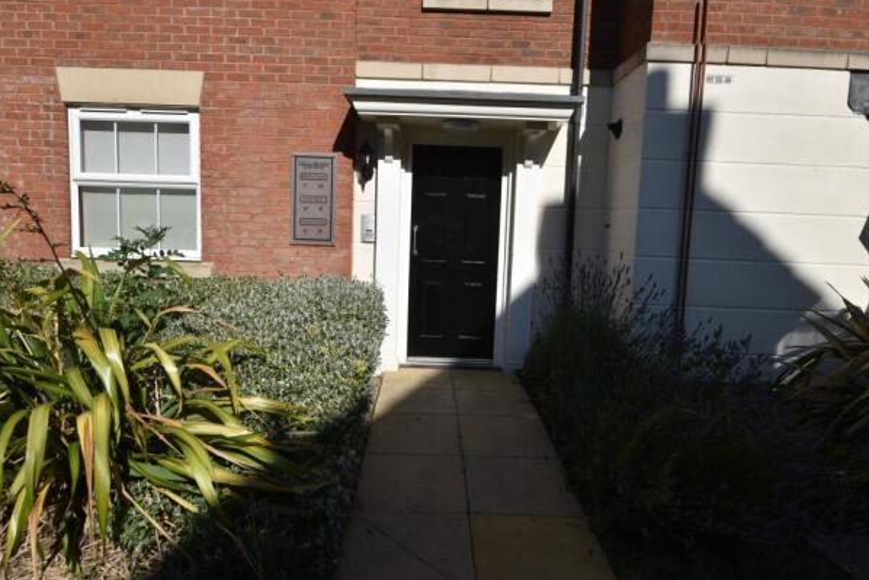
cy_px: 275
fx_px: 555
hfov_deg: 76.1
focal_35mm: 23
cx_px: 428
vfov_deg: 55.1
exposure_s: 1/320
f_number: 9
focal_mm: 14
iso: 100
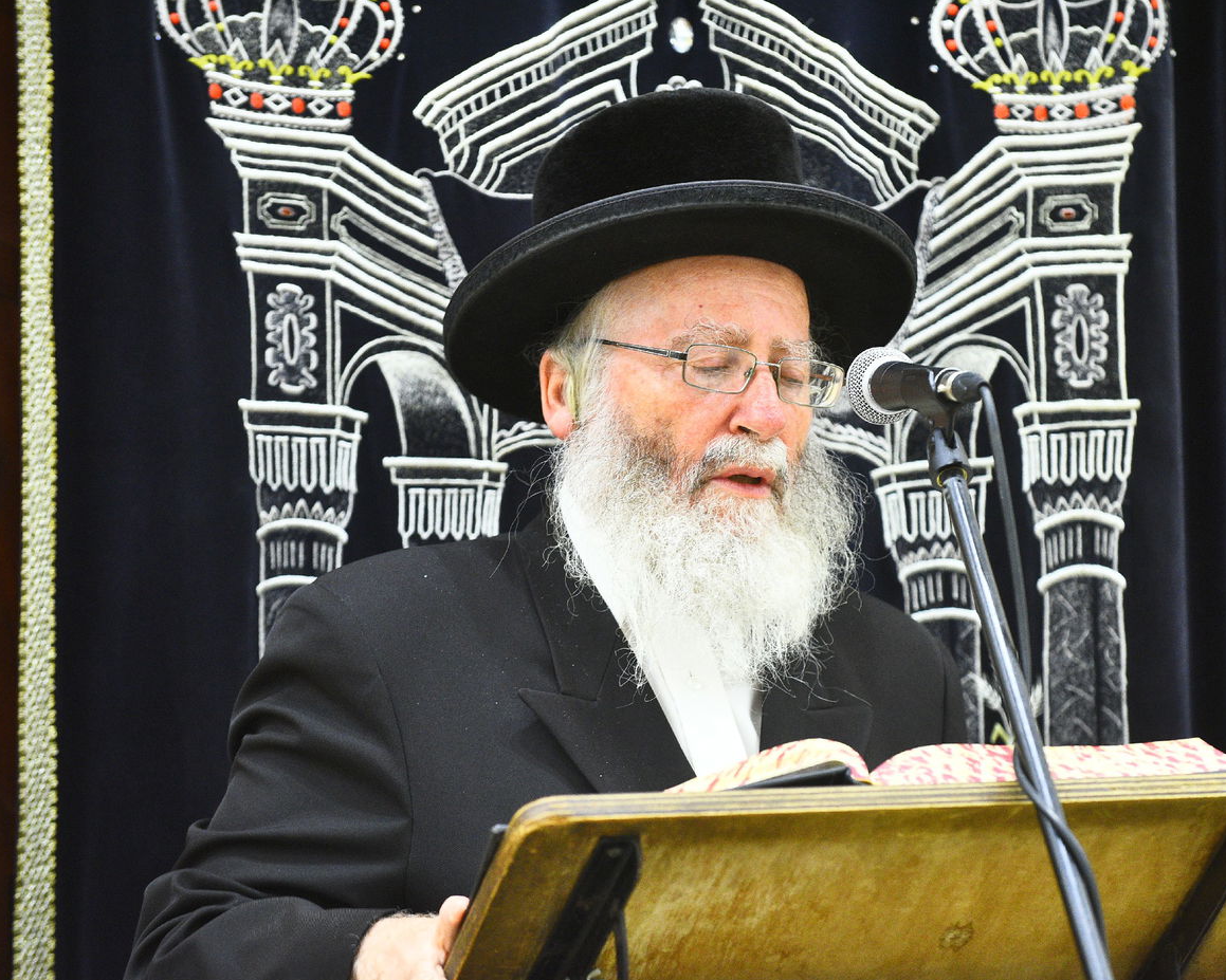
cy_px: 491
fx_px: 6168
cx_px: 728
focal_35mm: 170
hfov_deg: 11.3
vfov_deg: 9.1
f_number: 5
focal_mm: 150
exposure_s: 1/100
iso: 2500
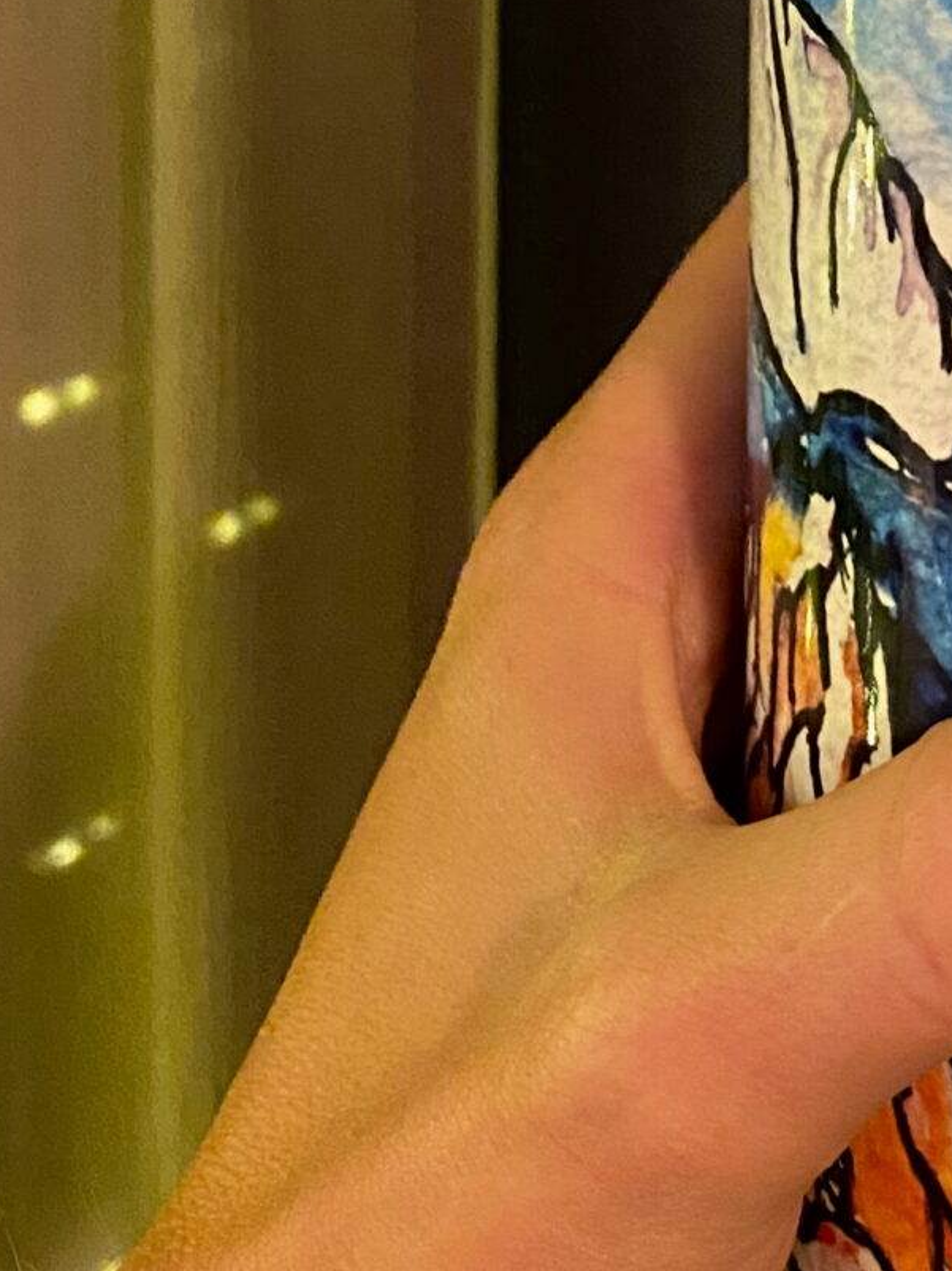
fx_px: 3045
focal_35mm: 83
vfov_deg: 22.2
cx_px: 995
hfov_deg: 17.3
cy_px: -149
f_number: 1.8
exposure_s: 1/30
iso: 800
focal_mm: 4.25
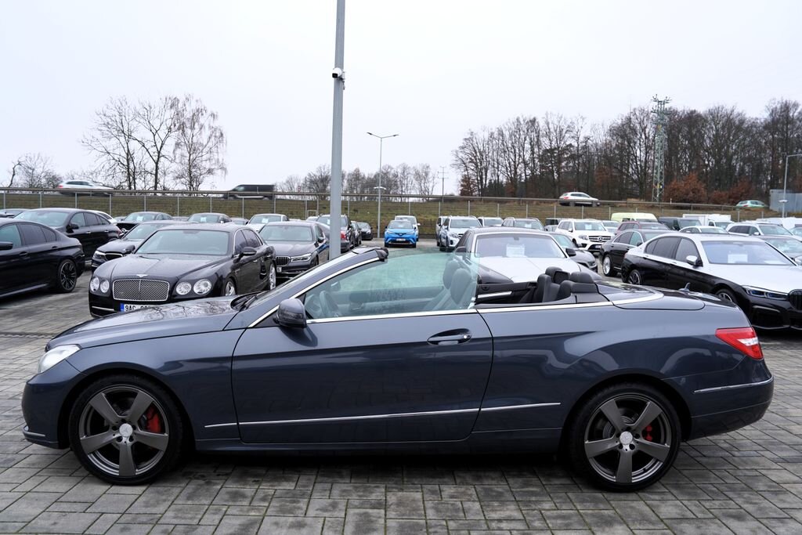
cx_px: 401
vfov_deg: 53.1
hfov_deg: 73.7
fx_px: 535
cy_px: 268
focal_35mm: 24
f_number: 4
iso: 100
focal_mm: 24
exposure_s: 1/60
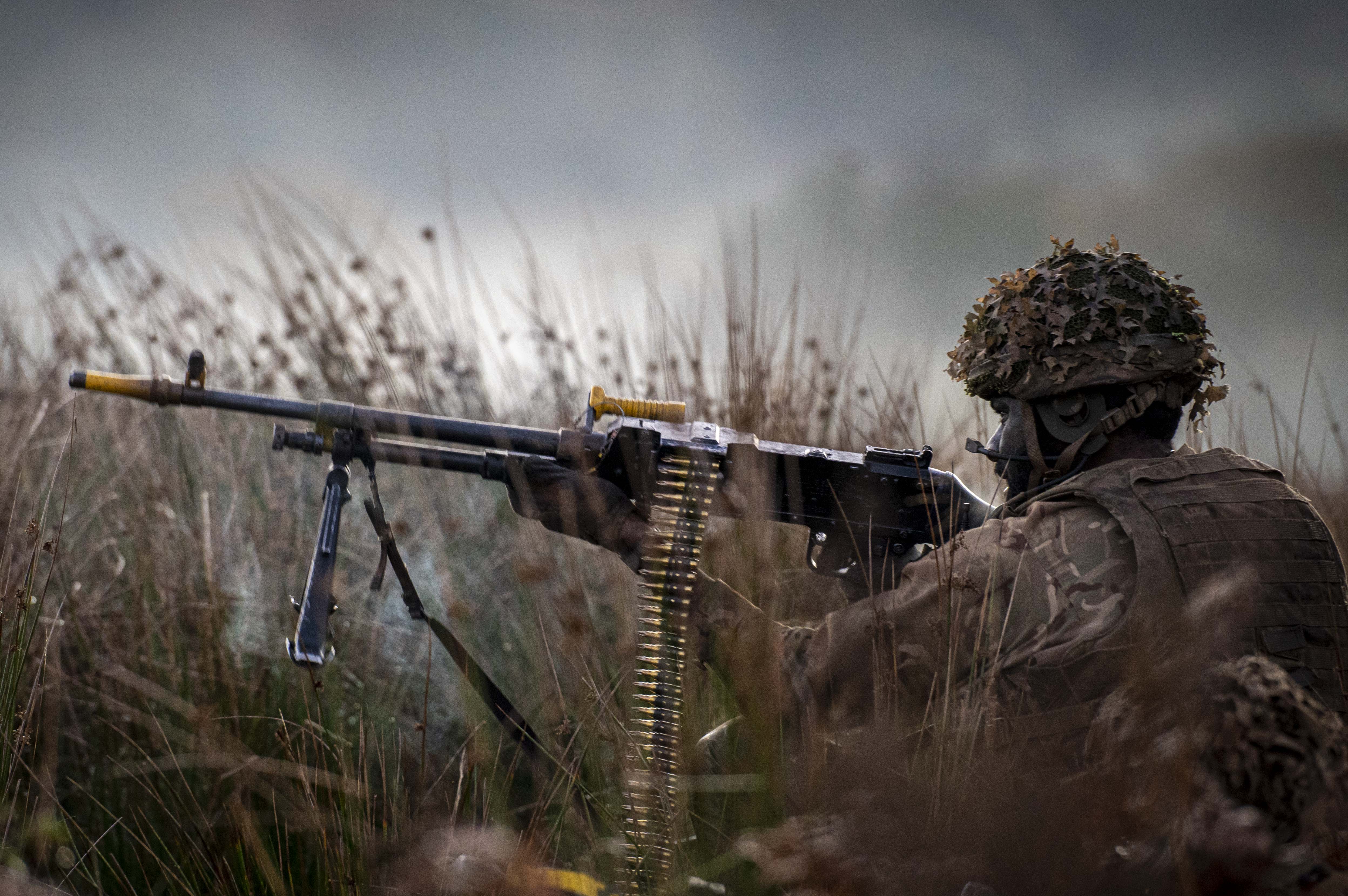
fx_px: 7933
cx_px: 575
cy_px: 486
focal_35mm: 212
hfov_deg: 9.7
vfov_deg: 6.5
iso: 3200
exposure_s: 1/100
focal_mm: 175
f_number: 2.8
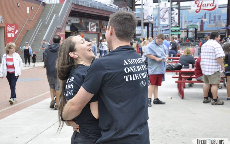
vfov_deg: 18.7
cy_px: 73
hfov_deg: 29.6
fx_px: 436
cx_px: 115
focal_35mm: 70
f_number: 8
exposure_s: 1/60
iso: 400
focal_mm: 45
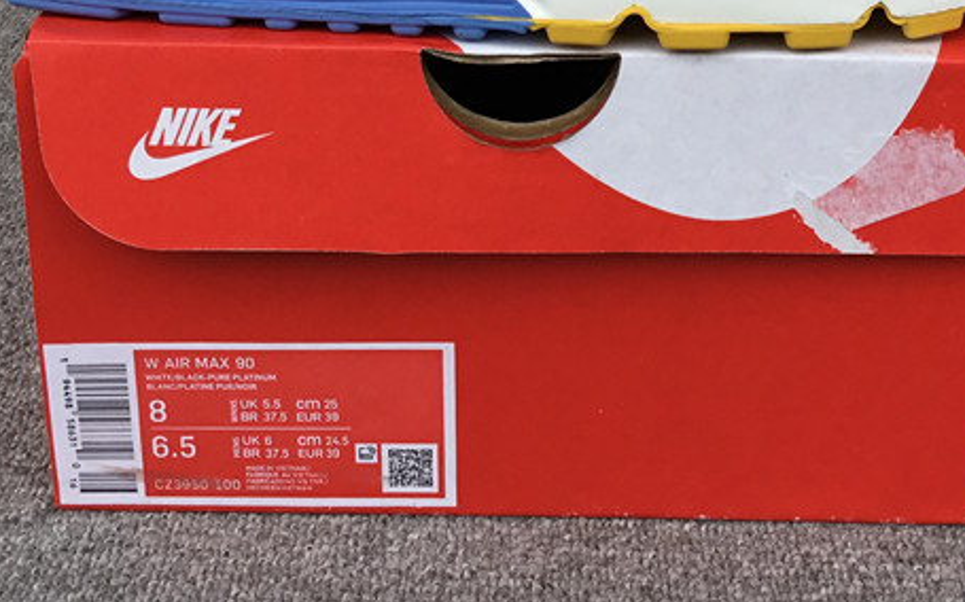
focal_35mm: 65
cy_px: -86
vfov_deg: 19.1
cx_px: 560
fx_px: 1709
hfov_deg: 31.5
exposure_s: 1/100
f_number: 2.4
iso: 32
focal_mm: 3.3
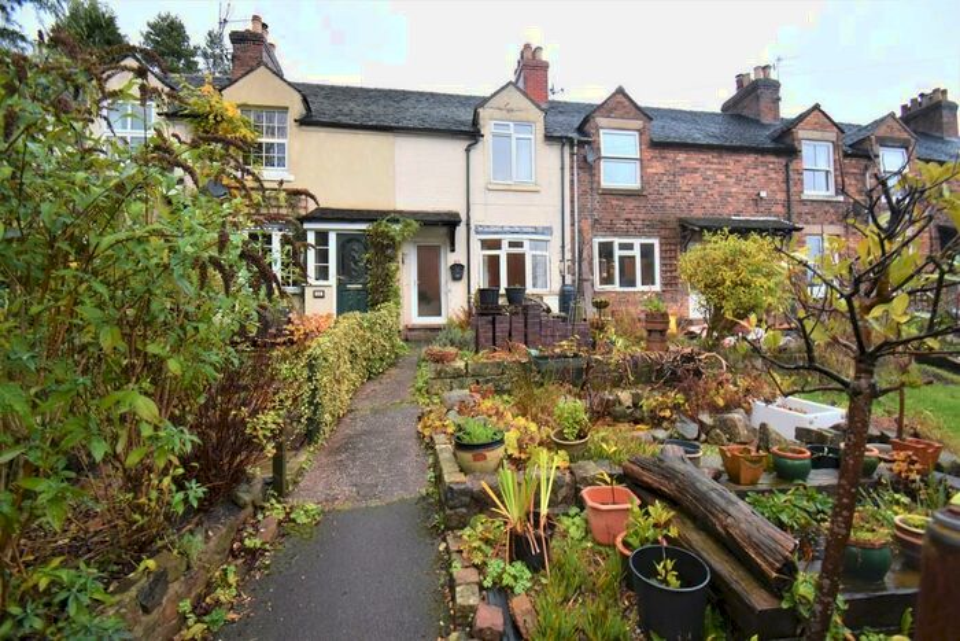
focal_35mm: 15
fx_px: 400
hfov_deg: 100.4
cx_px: 480
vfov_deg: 77.4
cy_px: 320
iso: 400
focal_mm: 10
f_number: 4.5
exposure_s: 1/30
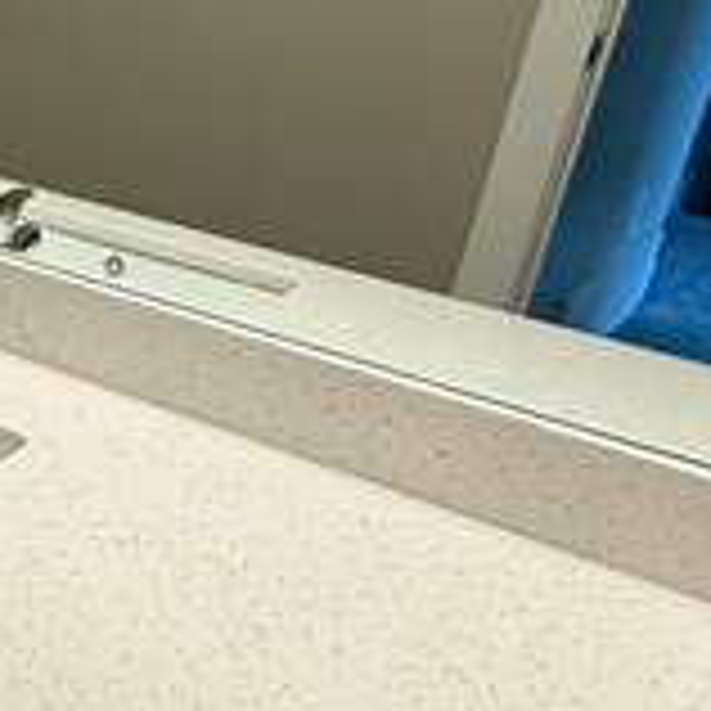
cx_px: -544
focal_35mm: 60
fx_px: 1394
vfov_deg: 28.5
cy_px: 288
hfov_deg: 20.7
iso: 250
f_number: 2.2
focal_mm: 2.22
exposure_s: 1/120
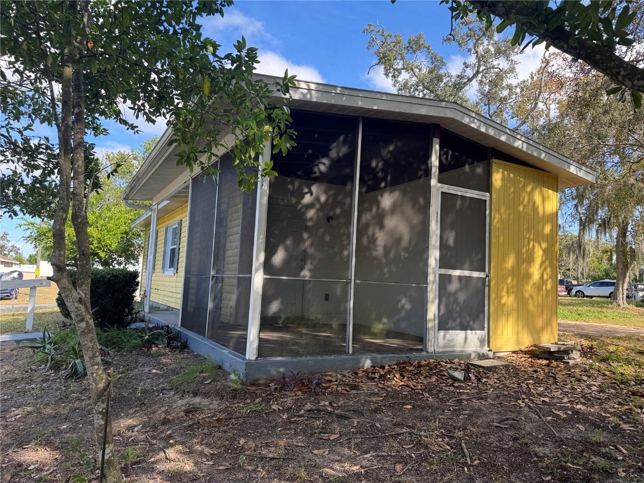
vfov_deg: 56.8
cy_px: 242
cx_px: 322
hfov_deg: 71.6
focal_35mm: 24
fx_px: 446
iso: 80
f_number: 1.78
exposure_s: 1/693
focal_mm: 6.76
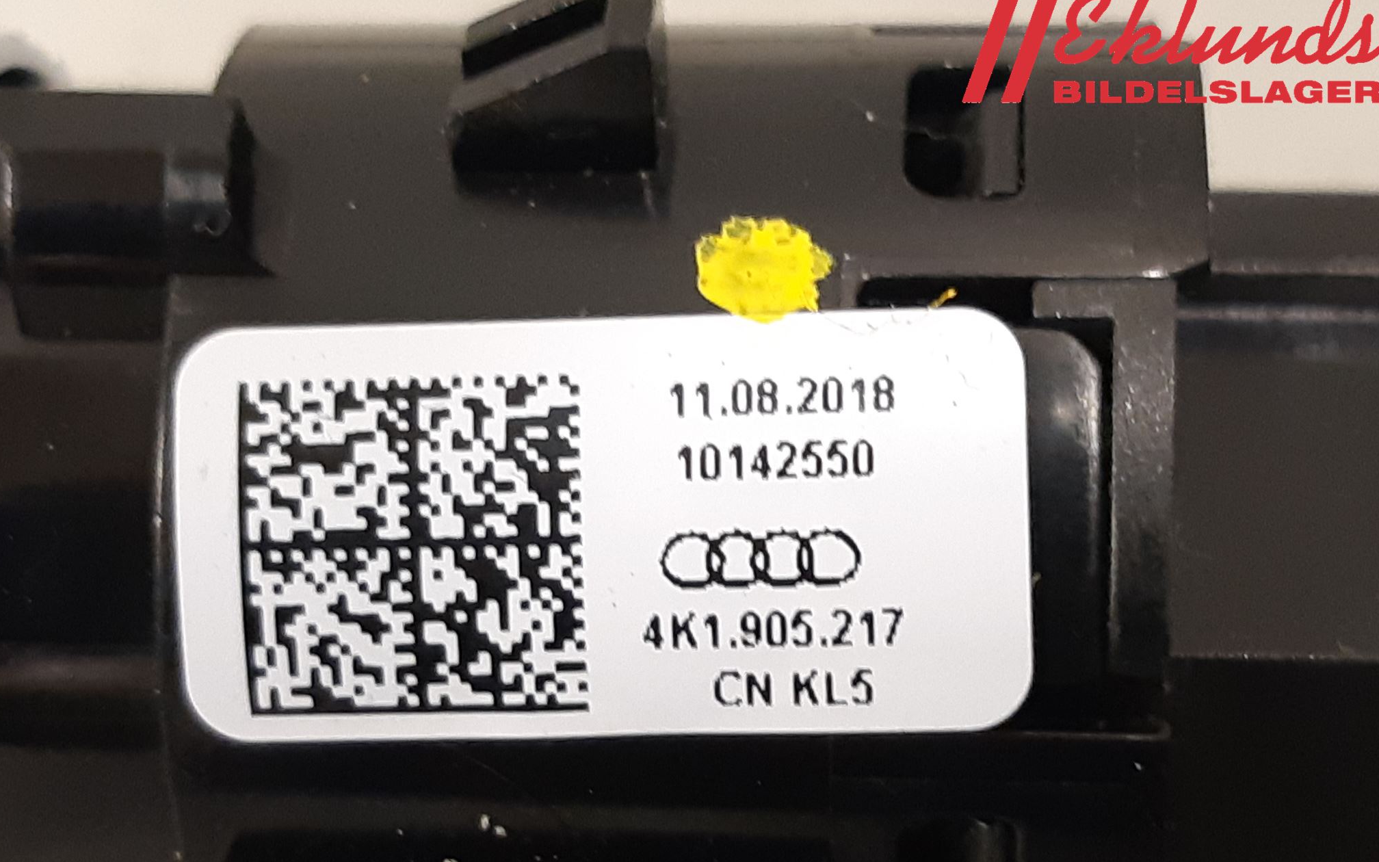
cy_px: 512
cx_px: 681
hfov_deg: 66.5
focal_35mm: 28
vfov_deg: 44.3
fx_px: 1052
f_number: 1.7
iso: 250
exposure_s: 1/33
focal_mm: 3.93
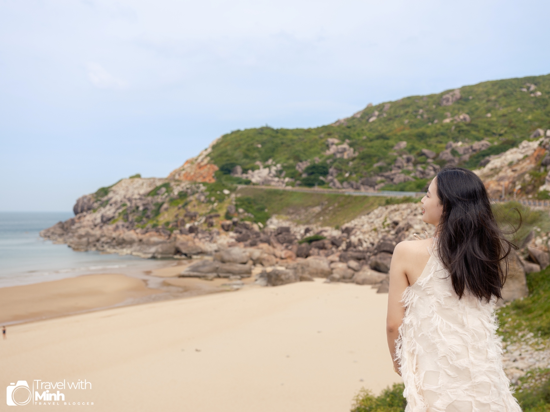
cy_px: 206
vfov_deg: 39.7
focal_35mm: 36
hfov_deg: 51.4
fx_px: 572
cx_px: 275
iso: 200
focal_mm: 45
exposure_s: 1/500
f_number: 4.5
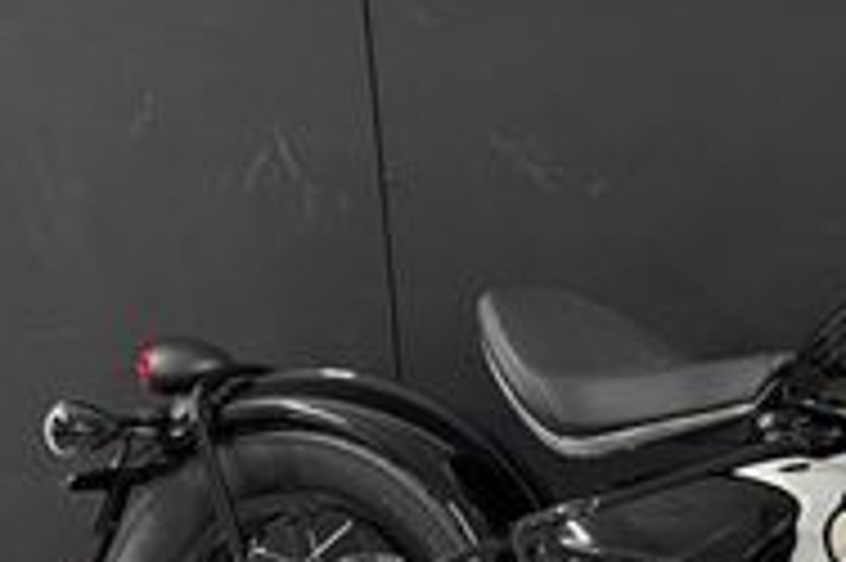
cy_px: 306
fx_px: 1996
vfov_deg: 16.0
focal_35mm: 85
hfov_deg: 22.4
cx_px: 958
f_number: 1.78
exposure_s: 1/50
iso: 125
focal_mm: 6.76
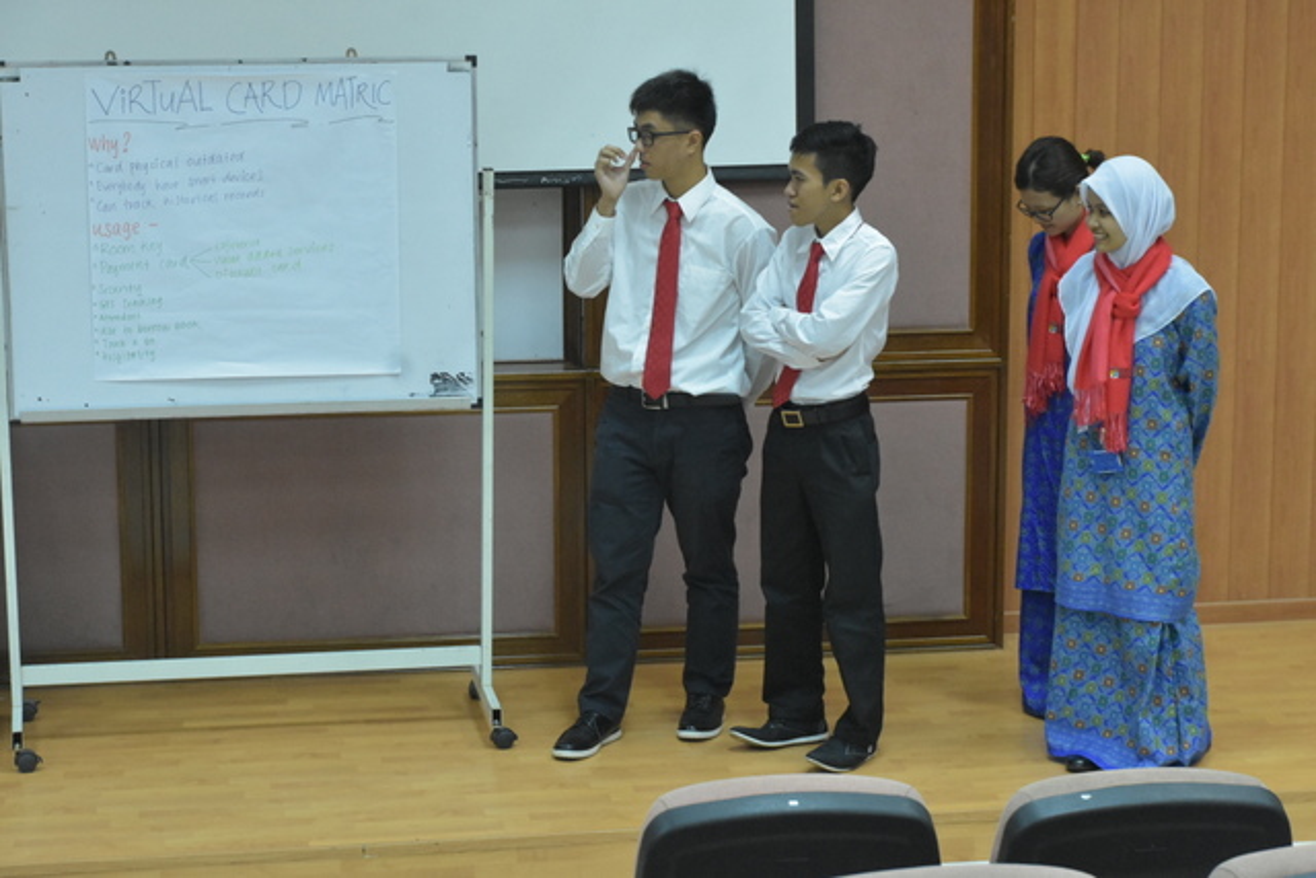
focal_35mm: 78
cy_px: 439
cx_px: 658
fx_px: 2852
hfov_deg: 26.0
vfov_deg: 17.5
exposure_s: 1/160
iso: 5000
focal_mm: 52
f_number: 5.6
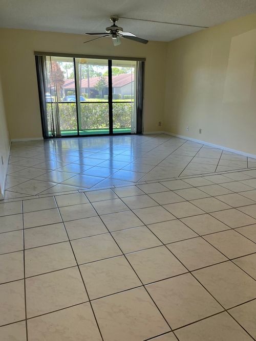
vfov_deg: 67.3
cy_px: 170
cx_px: 128
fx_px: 256
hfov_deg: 53.0
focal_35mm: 26
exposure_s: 1/120
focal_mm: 5.1
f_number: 1.6
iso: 50
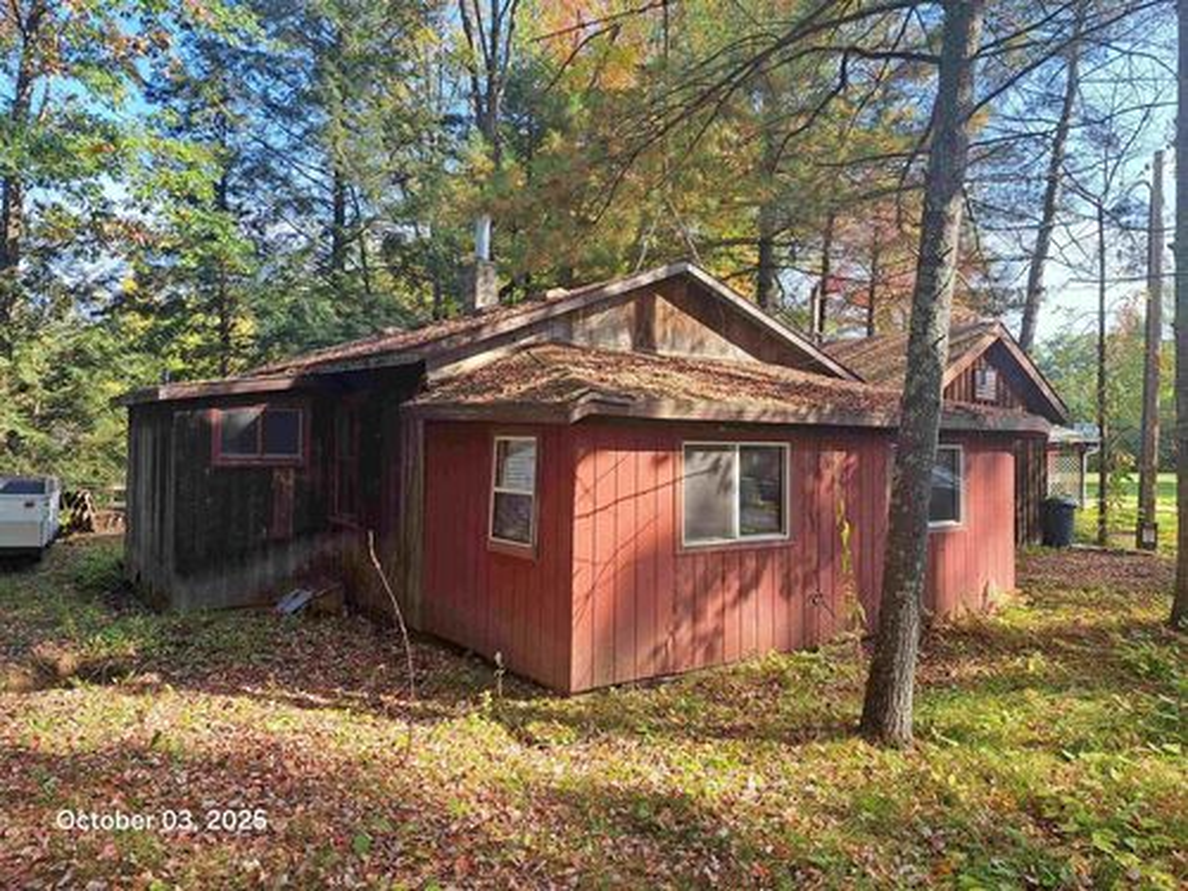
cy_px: 446
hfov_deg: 71.6
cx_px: 594
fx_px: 824
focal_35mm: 24
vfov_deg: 56.8
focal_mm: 5.23
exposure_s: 1/215
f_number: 1.8
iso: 50
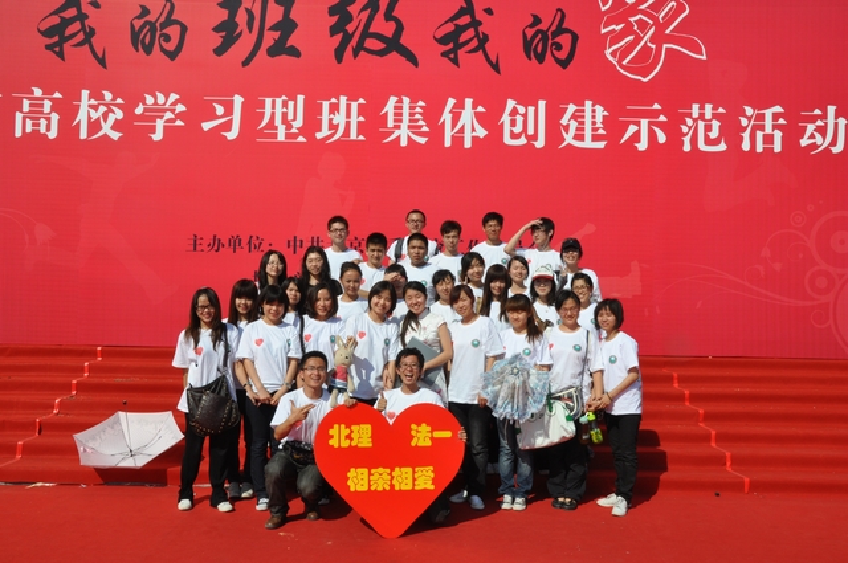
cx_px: 424
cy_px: 282
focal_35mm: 36
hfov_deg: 53.2
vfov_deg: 36.8
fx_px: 847
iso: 320
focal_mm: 24
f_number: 18
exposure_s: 1/320
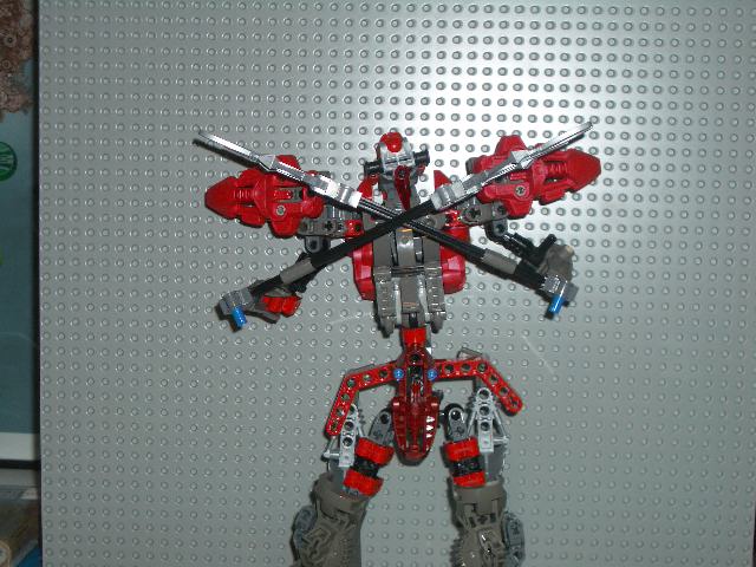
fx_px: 1354
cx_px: 378
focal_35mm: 62
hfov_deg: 31.2
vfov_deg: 23.7
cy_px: 284
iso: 100
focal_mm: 10.2
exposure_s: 1/60
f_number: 3.5
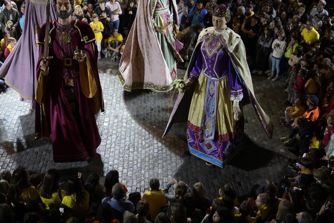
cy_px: 68
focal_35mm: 48
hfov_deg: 41.1
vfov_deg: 27.8
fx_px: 445
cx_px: 151
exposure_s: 1/250
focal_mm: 31
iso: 4000
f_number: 3.5
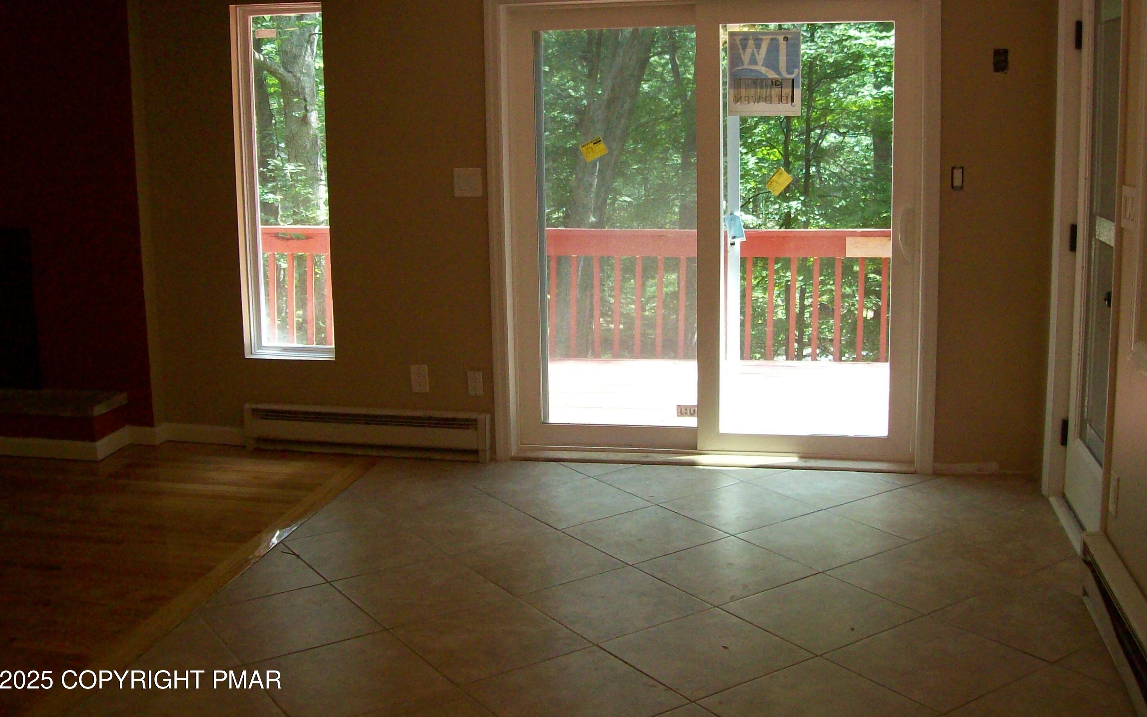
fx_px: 1219
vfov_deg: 32.7
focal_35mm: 39
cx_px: 565
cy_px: 281
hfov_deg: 50.4
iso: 200
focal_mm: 6
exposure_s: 1/148
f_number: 2.7
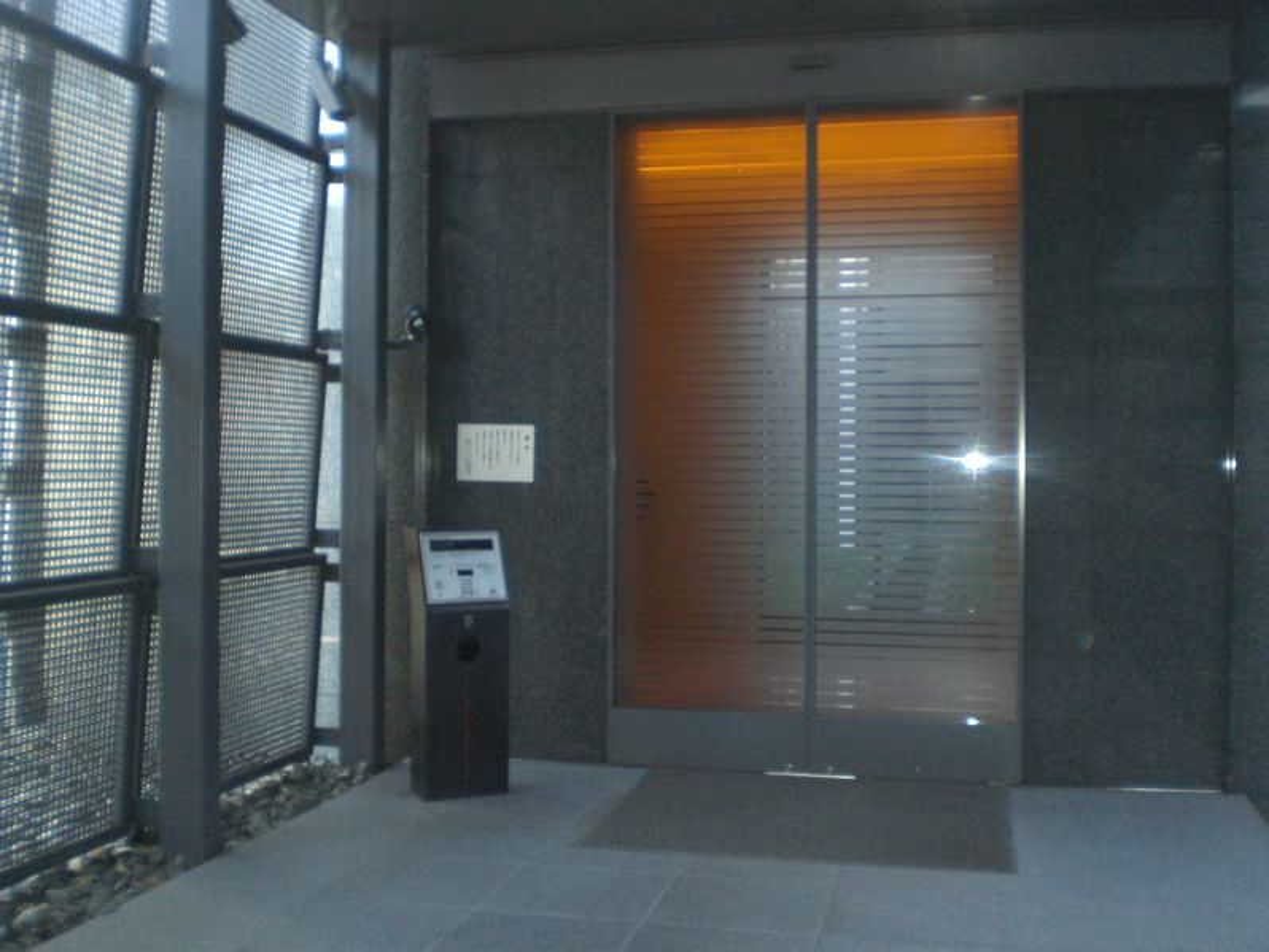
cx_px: 634
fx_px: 1393
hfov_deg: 49.0
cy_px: 476
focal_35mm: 38
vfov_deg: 37.7
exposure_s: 1/60
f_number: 3.1
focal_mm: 6.3
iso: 200
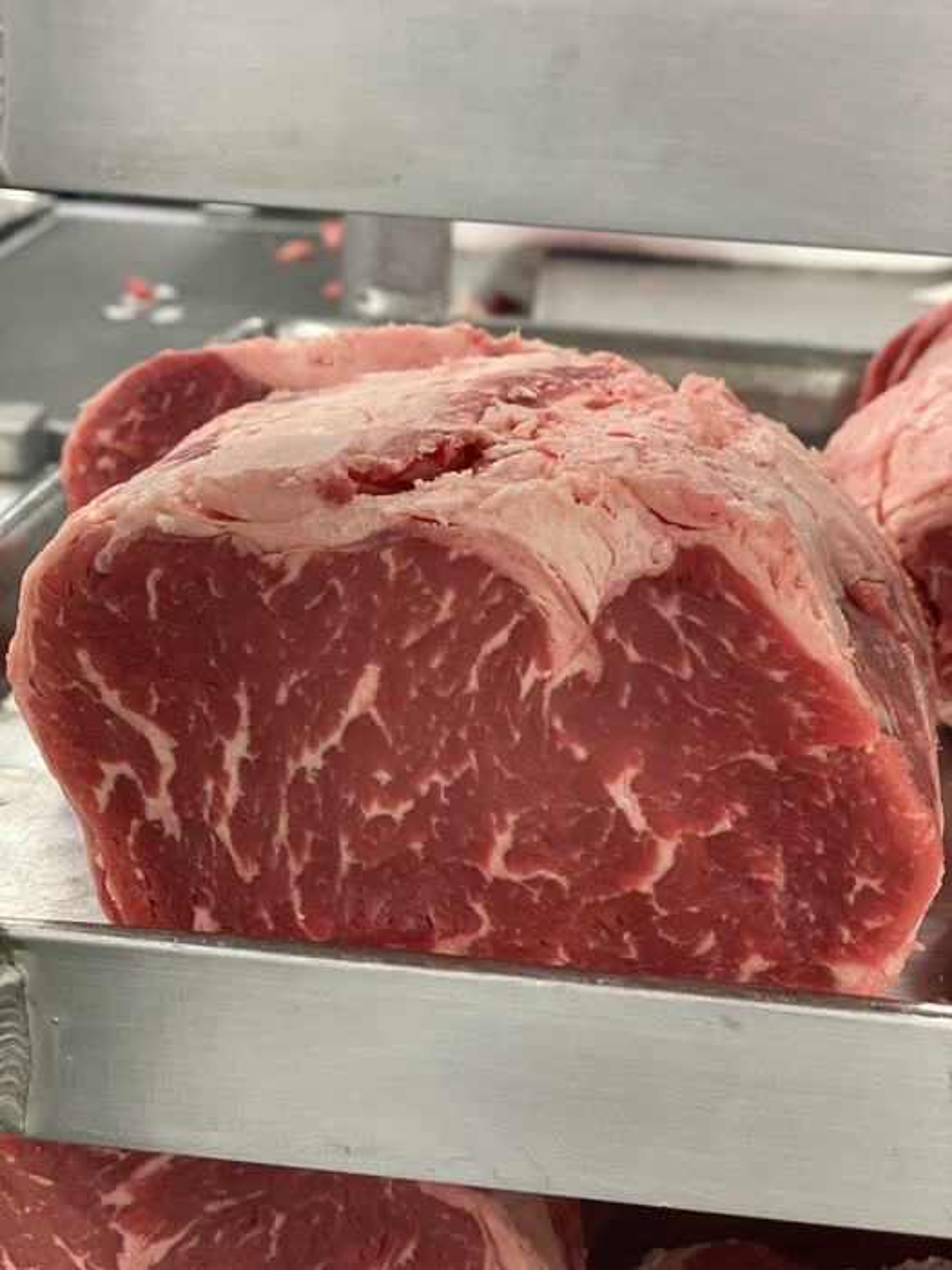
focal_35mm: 52
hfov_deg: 28.0
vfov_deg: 36.8
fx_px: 1907
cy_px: 635
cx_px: 476
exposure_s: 1/120
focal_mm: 6
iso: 250
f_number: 2
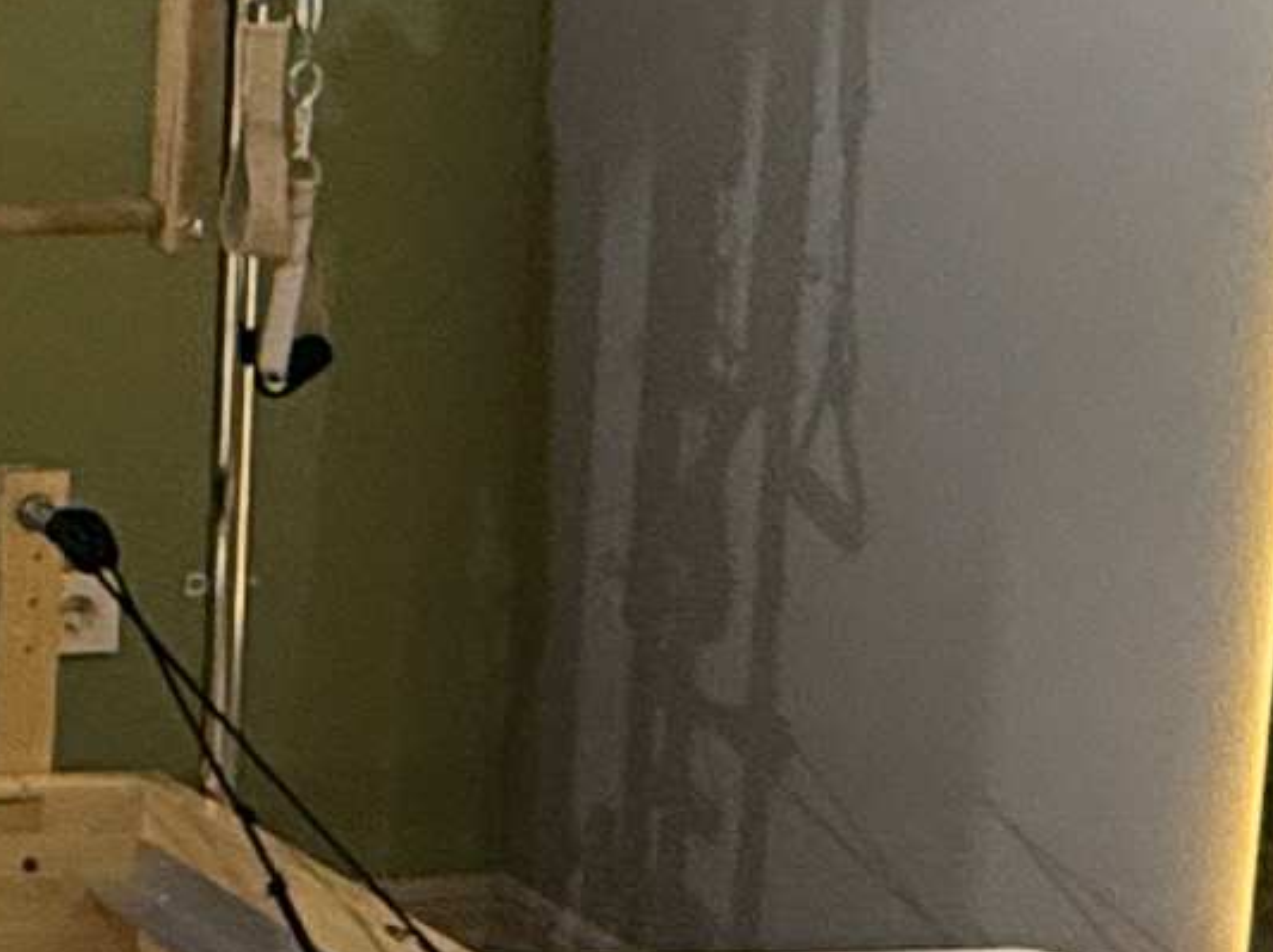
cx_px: -1560
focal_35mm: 106
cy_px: 258
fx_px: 3896
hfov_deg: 14.2
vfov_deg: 13.9
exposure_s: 1/50
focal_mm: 2.22
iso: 320
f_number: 2.2
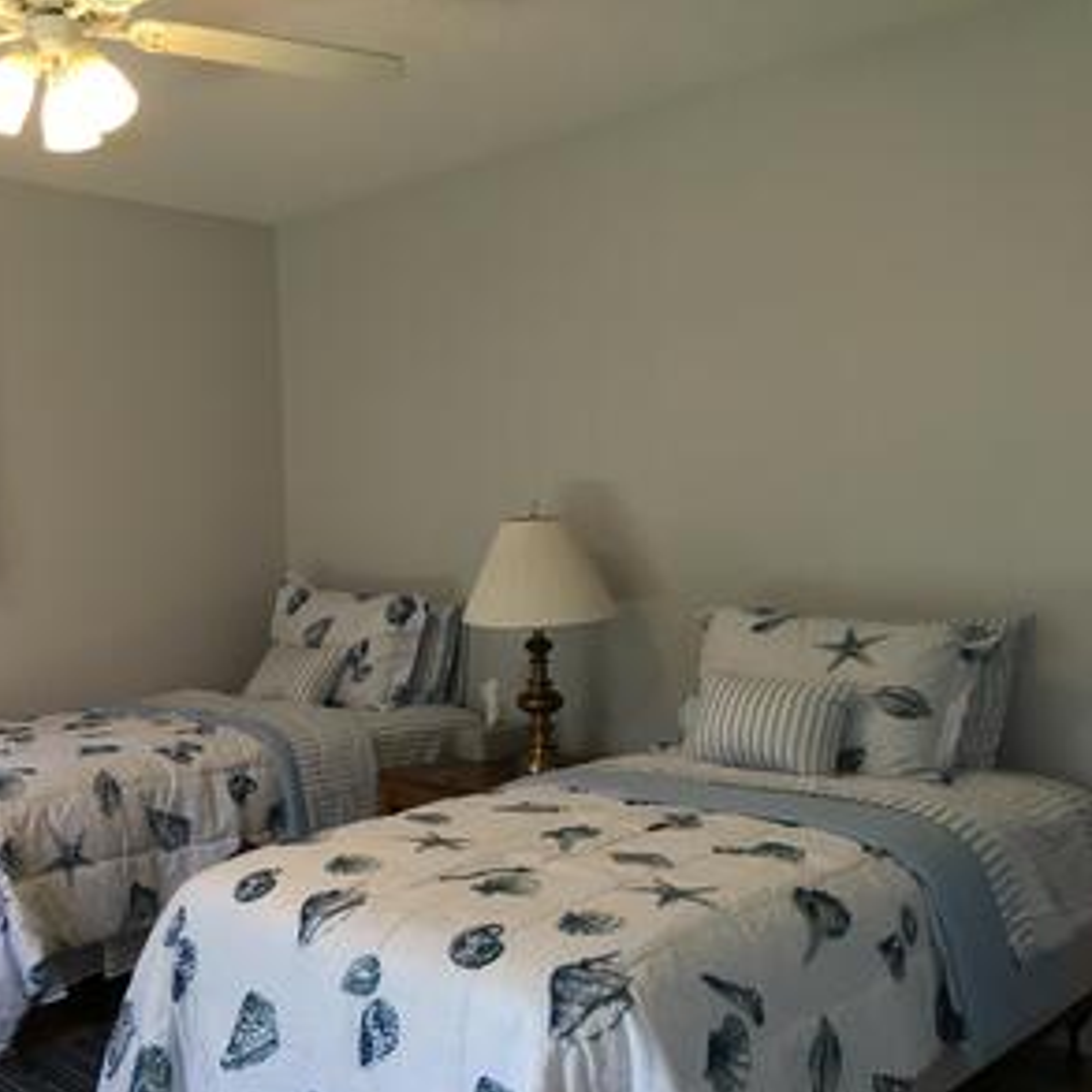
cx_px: 350
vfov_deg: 47.2
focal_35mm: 35
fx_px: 1249
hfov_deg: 46.4
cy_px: 552
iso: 25
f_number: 2.2
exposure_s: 1/30
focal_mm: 4.15
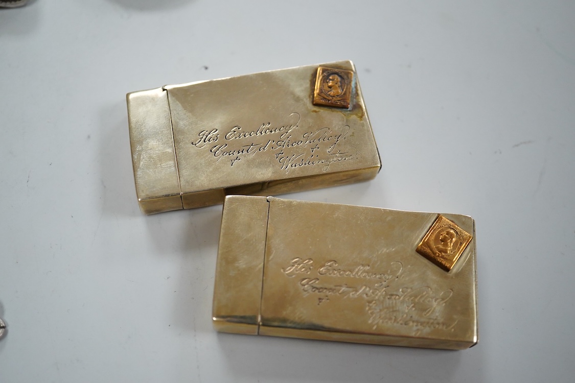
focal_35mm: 45
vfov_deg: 29.9
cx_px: 288
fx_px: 719
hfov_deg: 43.6
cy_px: 192
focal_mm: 30
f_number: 5
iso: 2500
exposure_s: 1/400
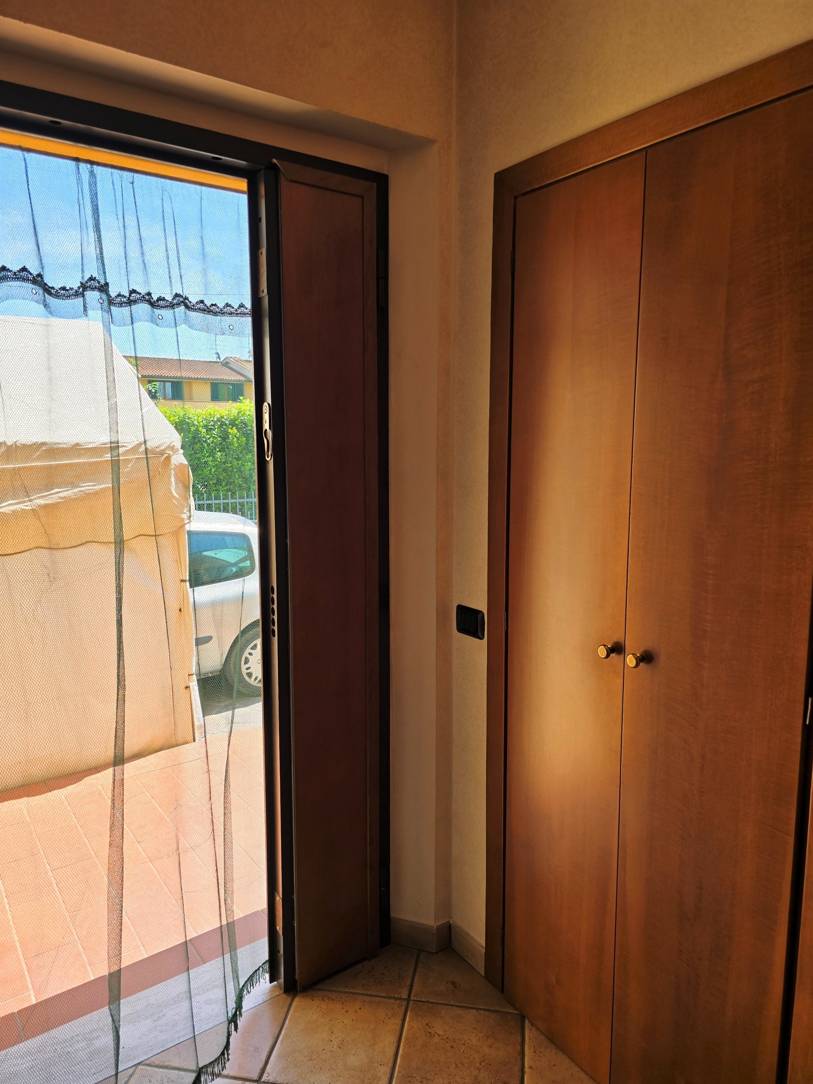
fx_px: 720
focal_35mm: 23
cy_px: 542
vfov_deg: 73.9
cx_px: 406
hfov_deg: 58.9
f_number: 1.7
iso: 12
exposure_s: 1/227
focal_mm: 6.3
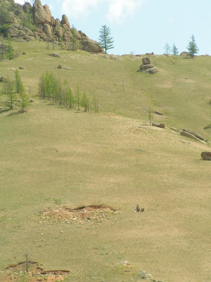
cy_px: 141
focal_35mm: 180
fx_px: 1463
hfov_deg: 8.2
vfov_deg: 11.0
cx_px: 106
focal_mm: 27.5
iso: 50
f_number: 5.6
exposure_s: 1/400
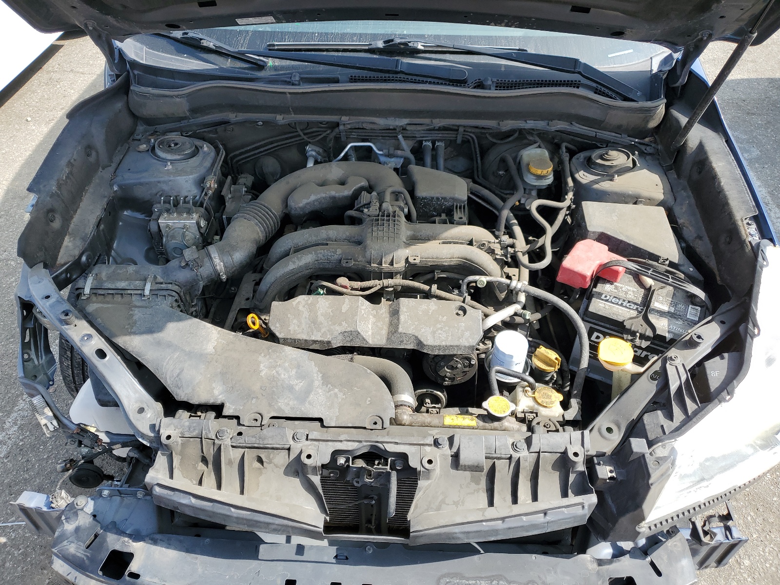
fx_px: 586
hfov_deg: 67.3
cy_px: 292
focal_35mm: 26
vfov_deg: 53.1
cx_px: 390
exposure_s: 1/909
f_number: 1.5
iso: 50
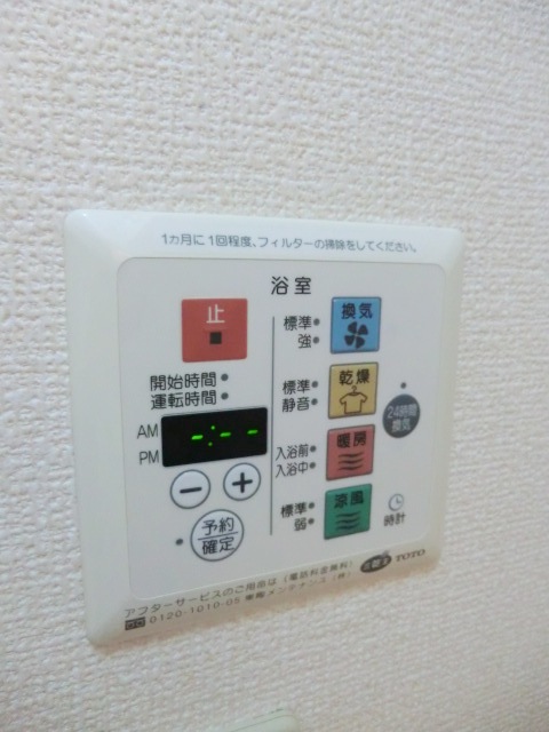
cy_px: 366
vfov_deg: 71.6
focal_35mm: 24
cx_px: 274
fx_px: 508
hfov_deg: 56.8
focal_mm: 4.3
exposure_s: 1/50
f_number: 3.2
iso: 800
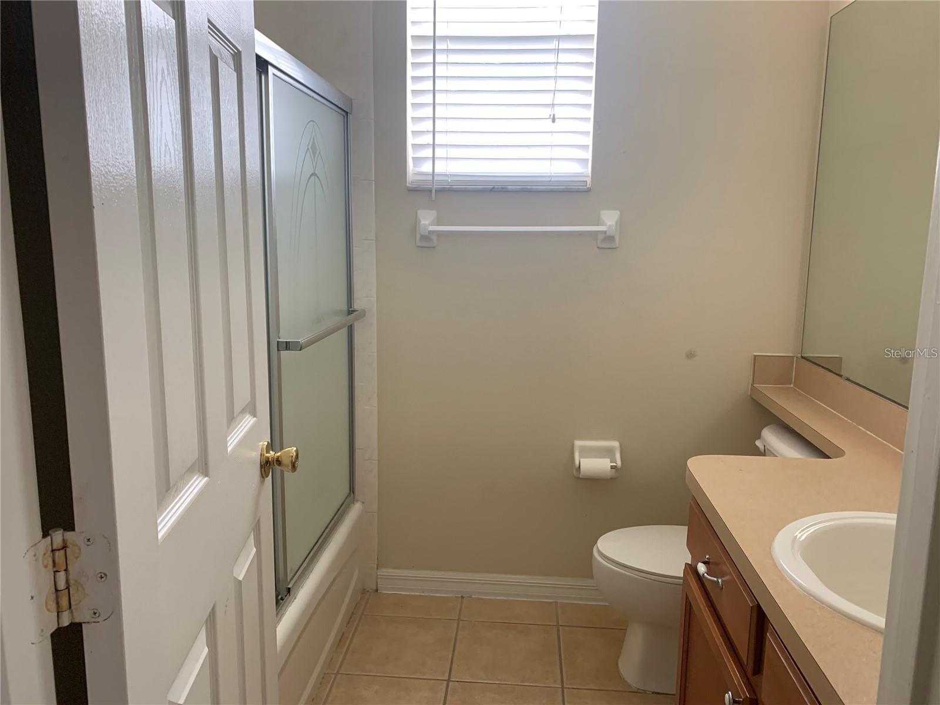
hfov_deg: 67.3
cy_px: 352
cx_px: 470
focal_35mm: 26
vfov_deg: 53.1
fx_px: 706
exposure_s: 1/102
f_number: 1.8
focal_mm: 4.25
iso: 100
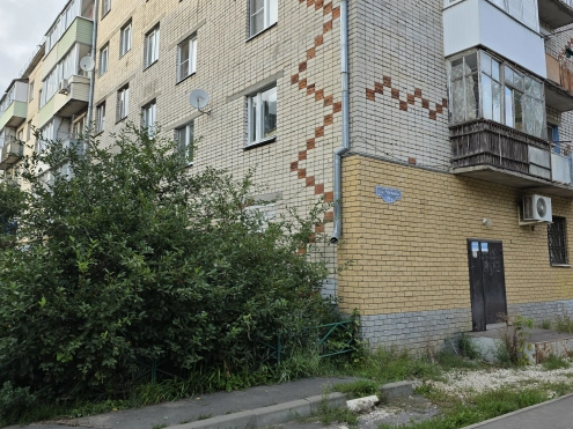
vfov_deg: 48.1
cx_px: 270
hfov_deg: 61.6
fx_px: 480
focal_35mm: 29
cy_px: 190
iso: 80
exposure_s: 1/1780
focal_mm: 6.3
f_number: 1.7
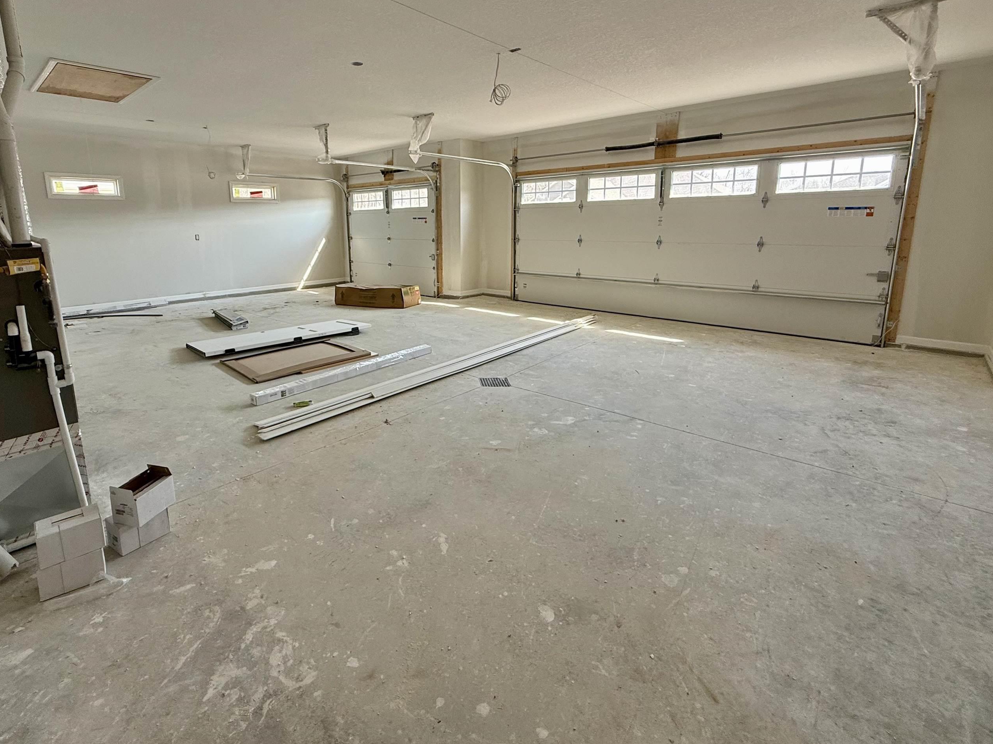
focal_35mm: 17
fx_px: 488
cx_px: 444
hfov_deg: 90.7
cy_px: 311
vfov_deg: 74.2
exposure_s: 1/99
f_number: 2.2
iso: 80
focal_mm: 2.22
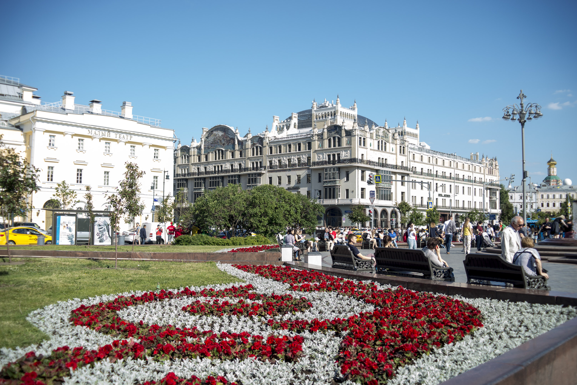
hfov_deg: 54.4
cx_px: 288
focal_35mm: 35
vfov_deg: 37.9
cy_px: 192
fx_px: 561
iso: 160
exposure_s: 1/400
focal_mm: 35
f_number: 4
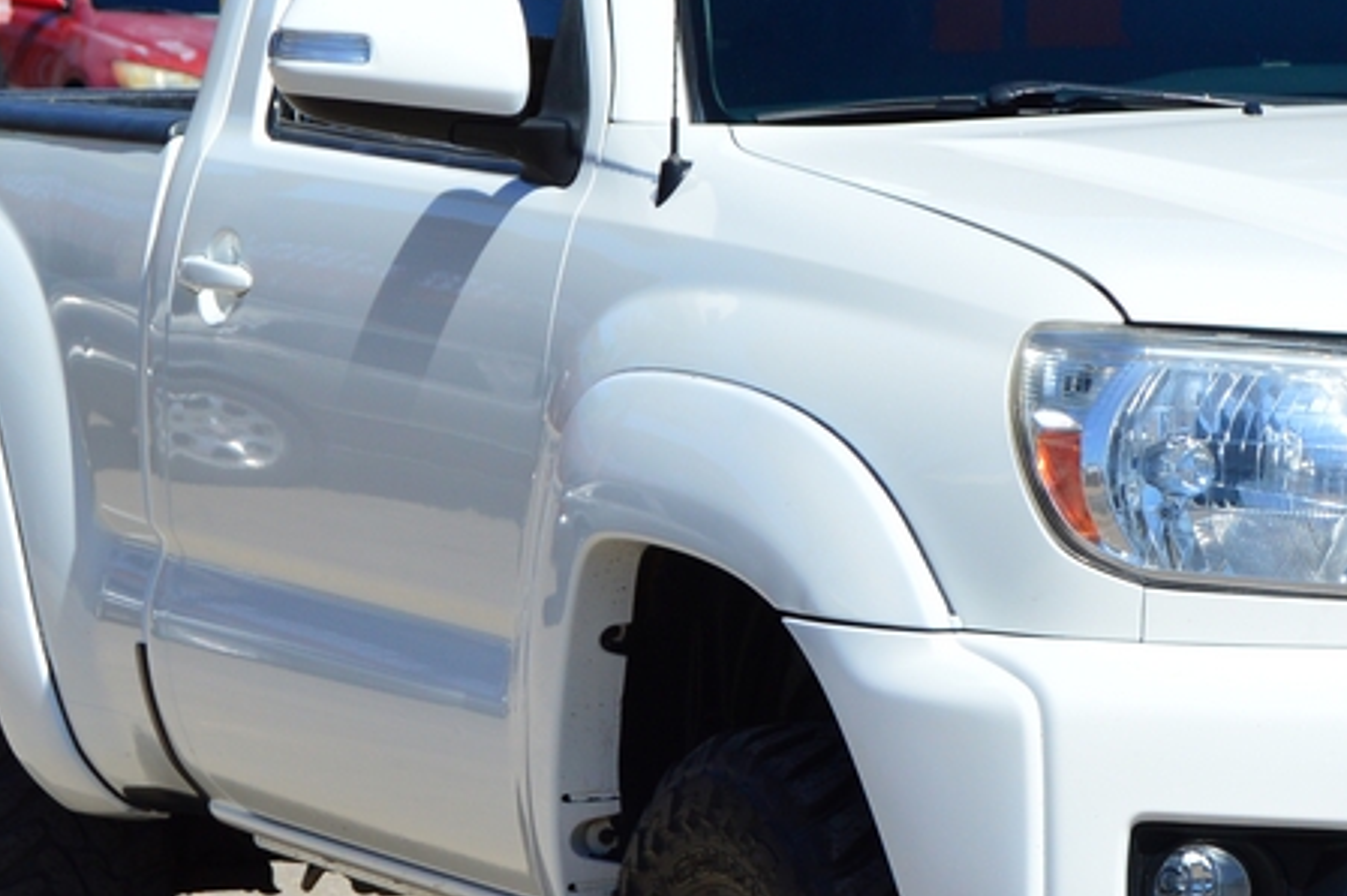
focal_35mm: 221
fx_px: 8276
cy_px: 583
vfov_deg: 6.2
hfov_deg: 9.3
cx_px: 1156
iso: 200
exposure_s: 1/1000
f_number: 7.1
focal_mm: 55
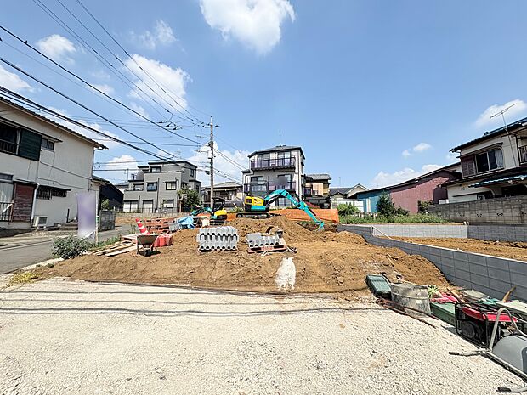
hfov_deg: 102.1
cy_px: 198
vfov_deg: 85.7
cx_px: 264
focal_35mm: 14
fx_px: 213
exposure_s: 1/2342
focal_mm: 2.22
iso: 50
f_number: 2.2
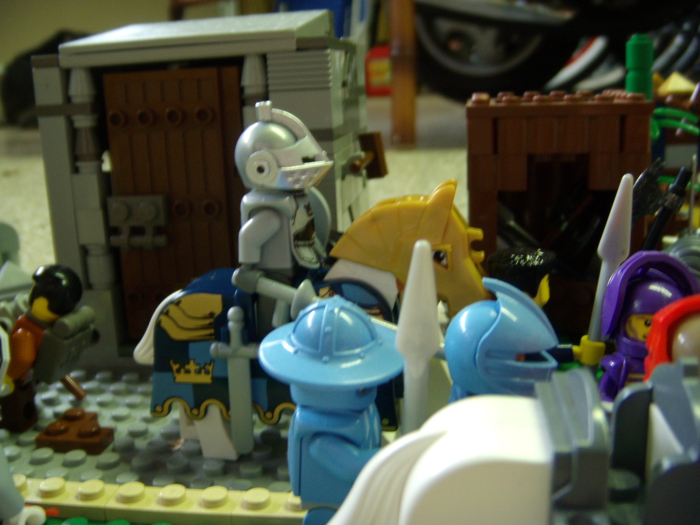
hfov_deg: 49.0
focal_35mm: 38
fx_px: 768
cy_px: 262
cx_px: 350
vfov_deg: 37.7
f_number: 3.5
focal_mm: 6.4
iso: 100
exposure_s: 1/5.94
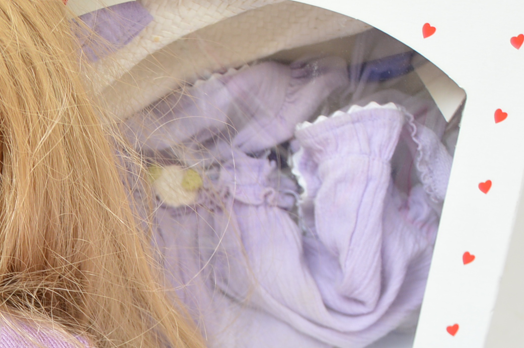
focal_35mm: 104
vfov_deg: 12.9
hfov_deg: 18.8
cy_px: 395
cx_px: -64
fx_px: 1512
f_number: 3.8
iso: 200
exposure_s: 1/200
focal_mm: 24
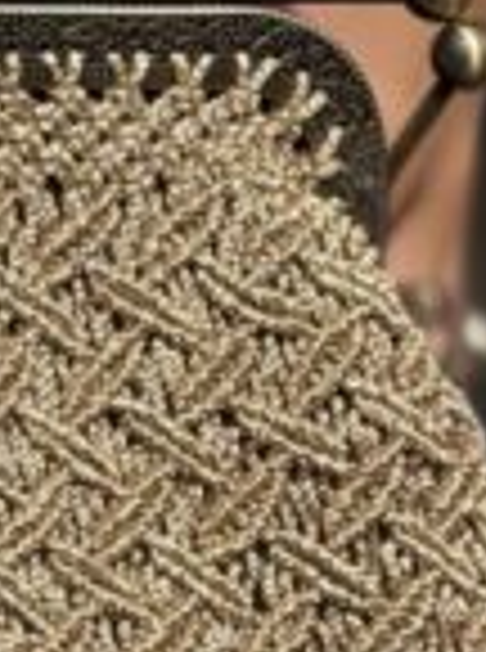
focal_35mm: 664
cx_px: -405
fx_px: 12485
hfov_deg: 2.2
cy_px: 764
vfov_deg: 3.0
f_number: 2.8
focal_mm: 15.66
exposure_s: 1/2439
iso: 50
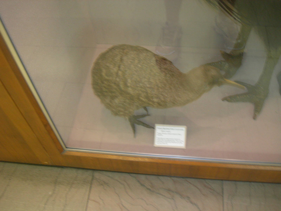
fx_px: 308
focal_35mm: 38
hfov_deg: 49.0
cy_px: 106
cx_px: 140
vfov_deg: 37.7
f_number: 2.8
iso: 200
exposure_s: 1/6.8
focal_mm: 7.8
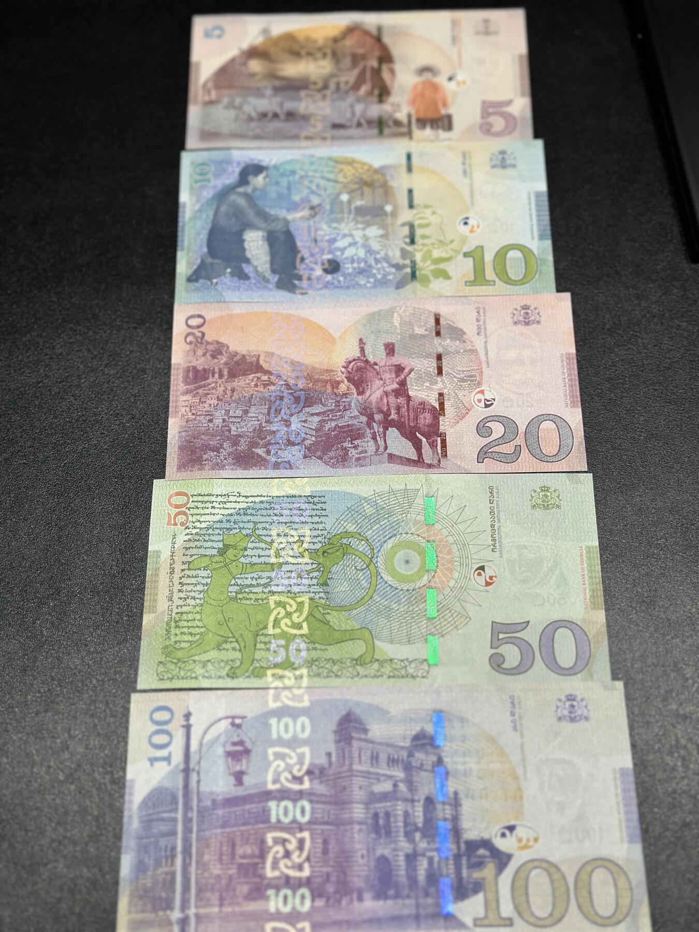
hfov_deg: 30.3
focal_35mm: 48
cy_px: 466
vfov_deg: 39.7
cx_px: 350
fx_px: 1292
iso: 64
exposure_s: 1/50
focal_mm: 6.86
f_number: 1.78
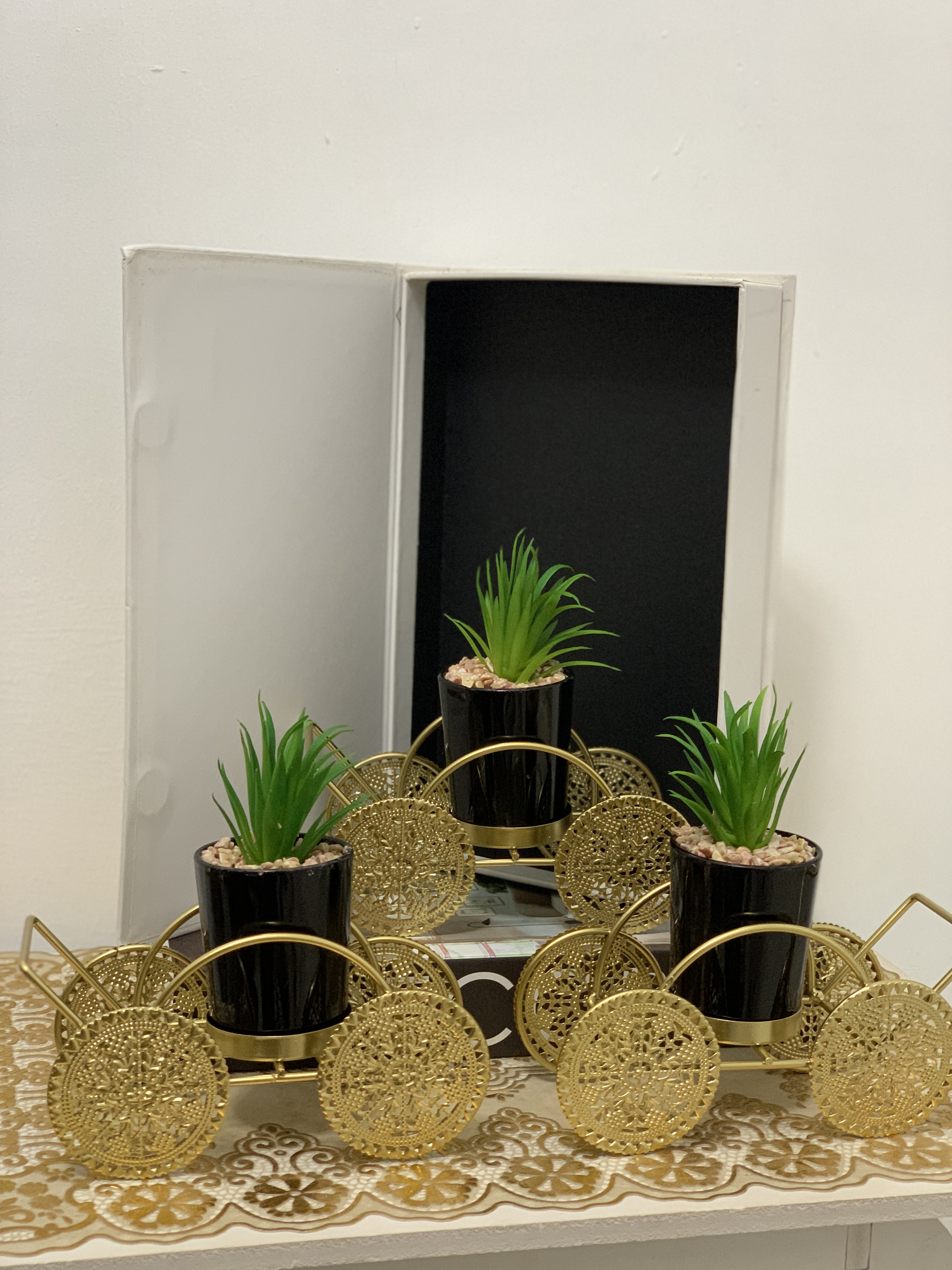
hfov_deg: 28.0
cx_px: 476
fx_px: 1907
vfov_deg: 36.8
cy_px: 635
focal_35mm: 52
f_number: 2.4
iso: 200
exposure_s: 1/60
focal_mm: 6
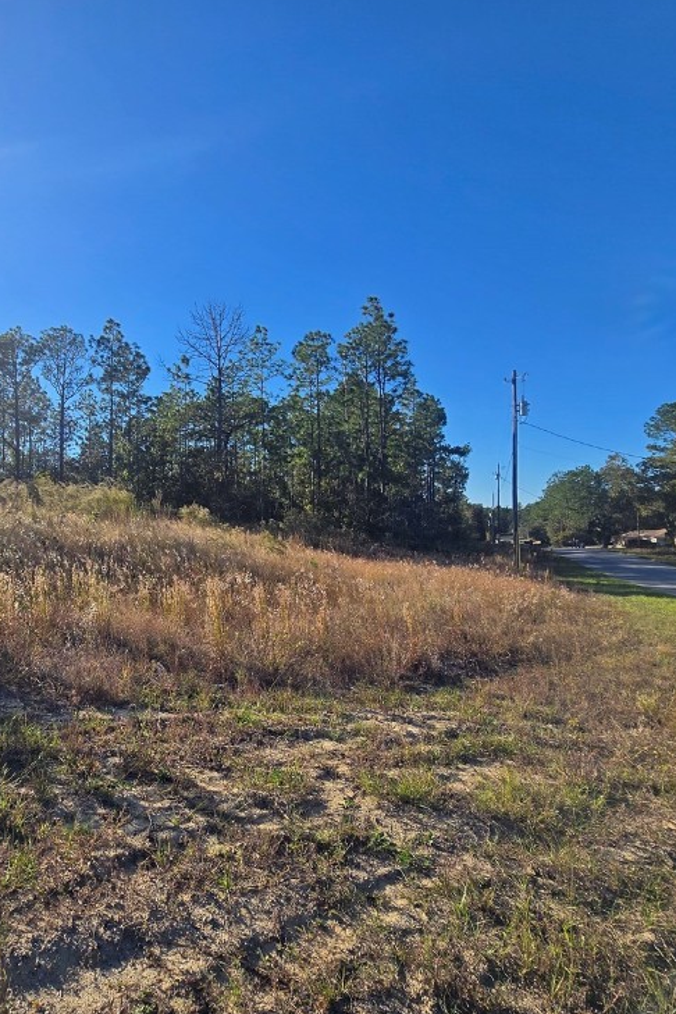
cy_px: 505
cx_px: 184
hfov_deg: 61.6
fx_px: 535
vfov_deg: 86.9
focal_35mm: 19
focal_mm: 2.2
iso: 50
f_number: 2.2
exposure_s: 1/2775
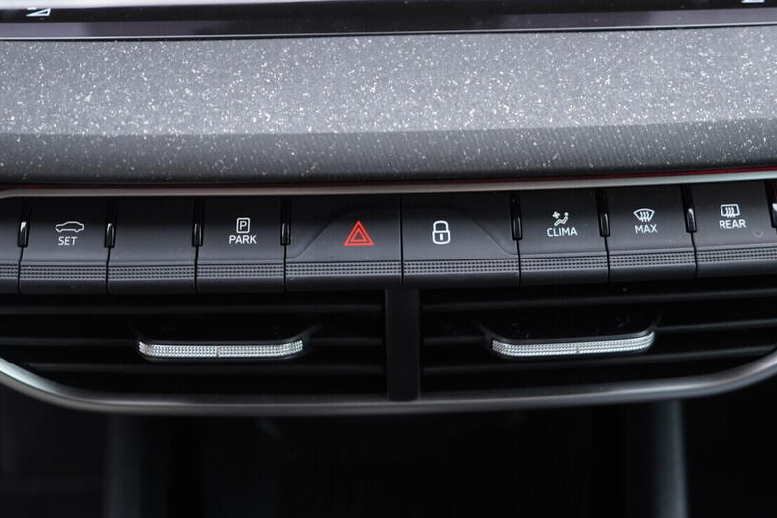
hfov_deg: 41.9
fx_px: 1015
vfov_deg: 28.7
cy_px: 266
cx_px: 393
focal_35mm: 47
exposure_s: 1/40
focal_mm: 24
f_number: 2.8
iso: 400
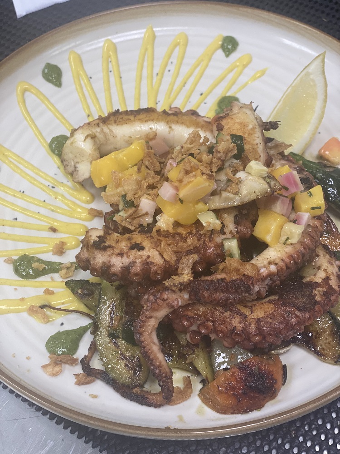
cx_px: 170
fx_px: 681
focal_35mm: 52
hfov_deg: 28.0
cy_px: 227
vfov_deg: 36.8
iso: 125
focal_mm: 6
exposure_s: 1/100
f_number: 2
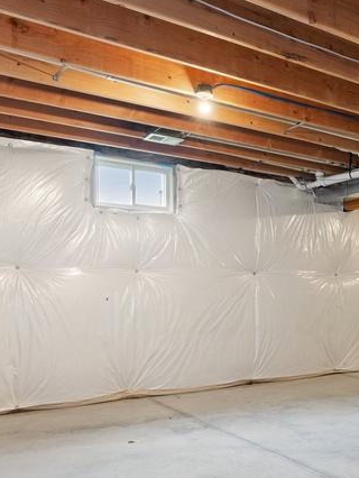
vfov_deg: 49.6
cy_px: 302
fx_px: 511
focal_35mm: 37
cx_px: 298
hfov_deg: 37.0
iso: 640
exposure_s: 1.3
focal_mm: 16
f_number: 10
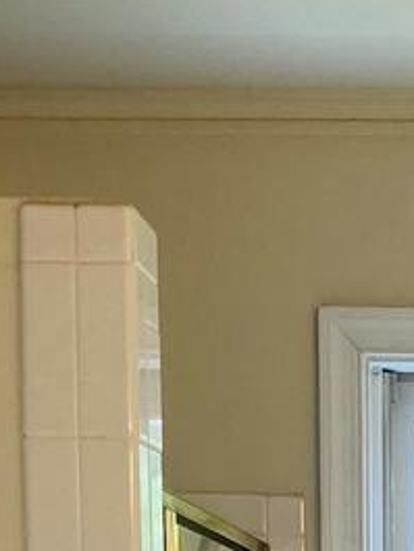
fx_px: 2581
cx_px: 655
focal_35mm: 162
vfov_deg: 10.6
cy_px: 1285
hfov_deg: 8.9
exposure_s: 1/120
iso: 32
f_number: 1.8
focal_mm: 3.99
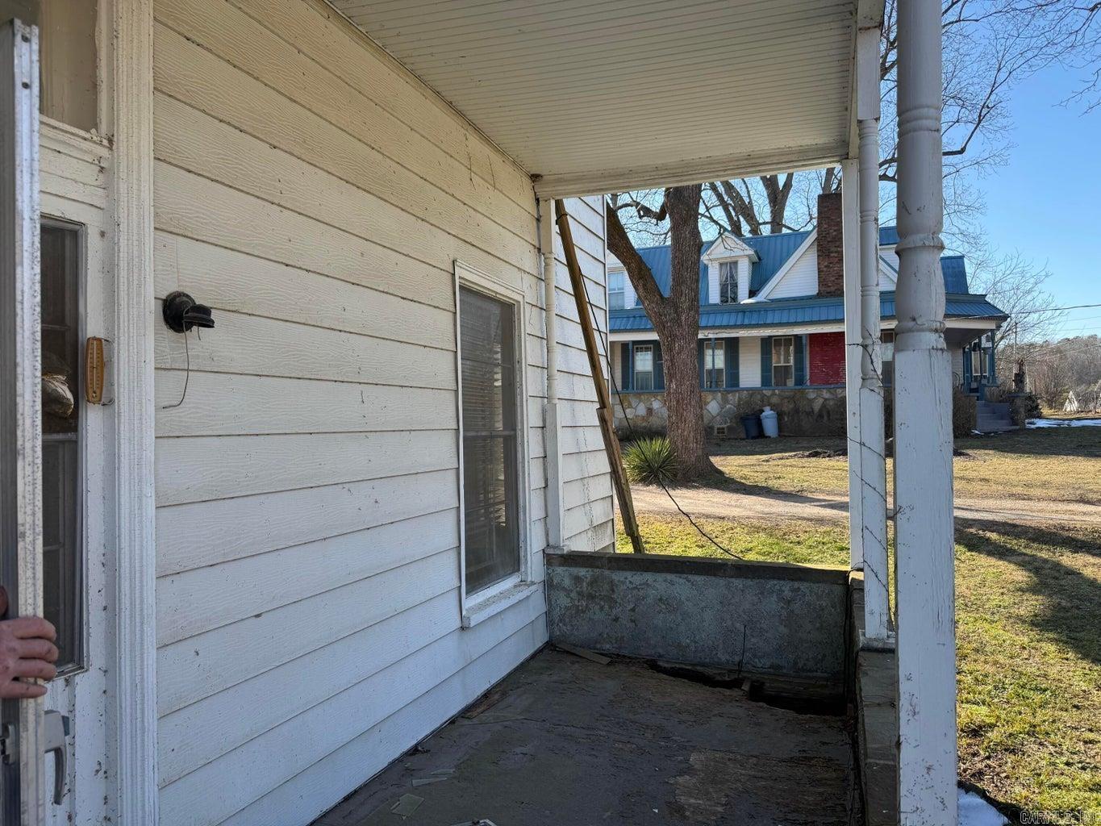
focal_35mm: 24
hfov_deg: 71.6
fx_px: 763
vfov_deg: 56.8
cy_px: 413
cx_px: 550
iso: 80
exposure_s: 1/1076
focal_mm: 6.76
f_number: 1.78
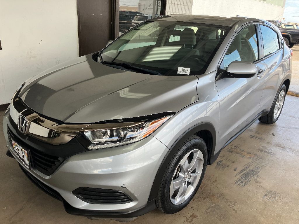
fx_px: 242
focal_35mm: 28
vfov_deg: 49.7
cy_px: 112
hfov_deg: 63.4
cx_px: 150
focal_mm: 3.99
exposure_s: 1/193
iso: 25
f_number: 1.8
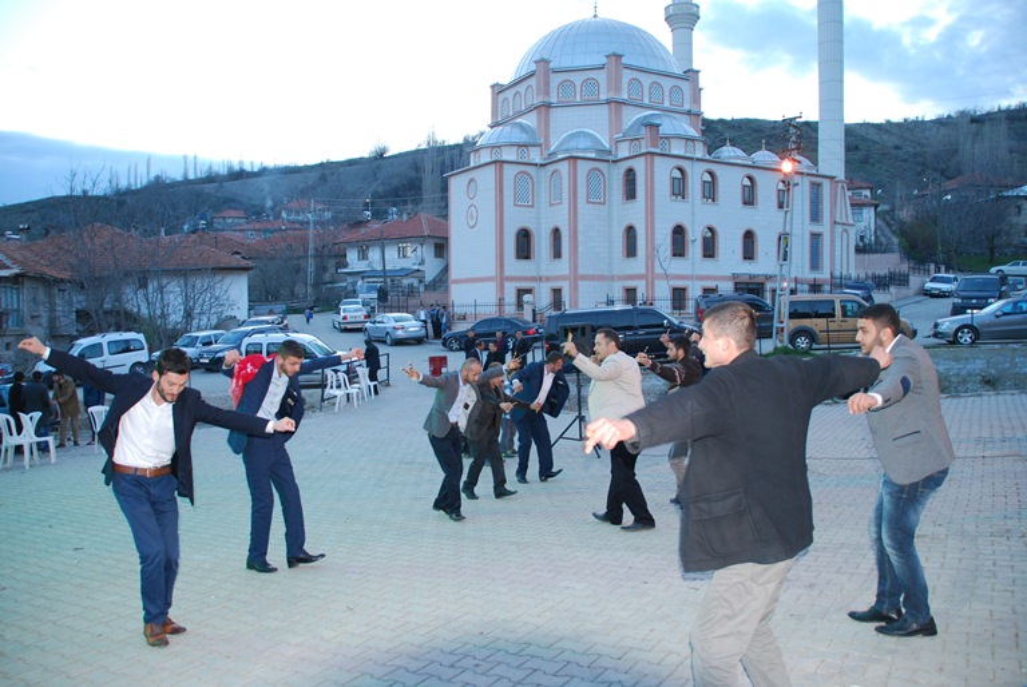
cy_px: 344
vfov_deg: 48.0
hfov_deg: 67.3
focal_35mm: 27
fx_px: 771
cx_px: 514
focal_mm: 18
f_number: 3.5
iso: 400
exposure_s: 1/60
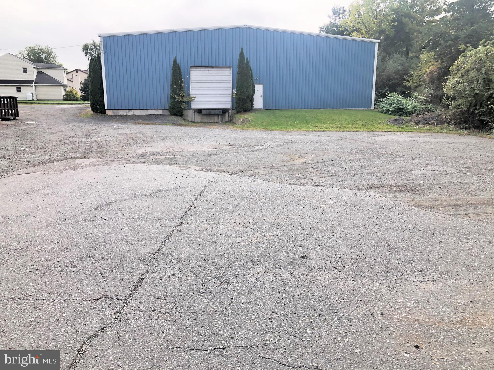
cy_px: 185
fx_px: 400
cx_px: 247
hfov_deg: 63.4
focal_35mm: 28
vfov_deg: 49.7
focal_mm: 3.99
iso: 20
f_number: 1.8
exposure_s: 1/1021
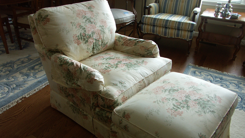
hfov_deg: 62.6
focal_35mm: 31
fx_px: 201
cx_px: 122
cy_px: 89
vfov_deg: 37.5
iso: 100
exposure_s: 1/10
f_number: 2.8
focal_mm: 7.2
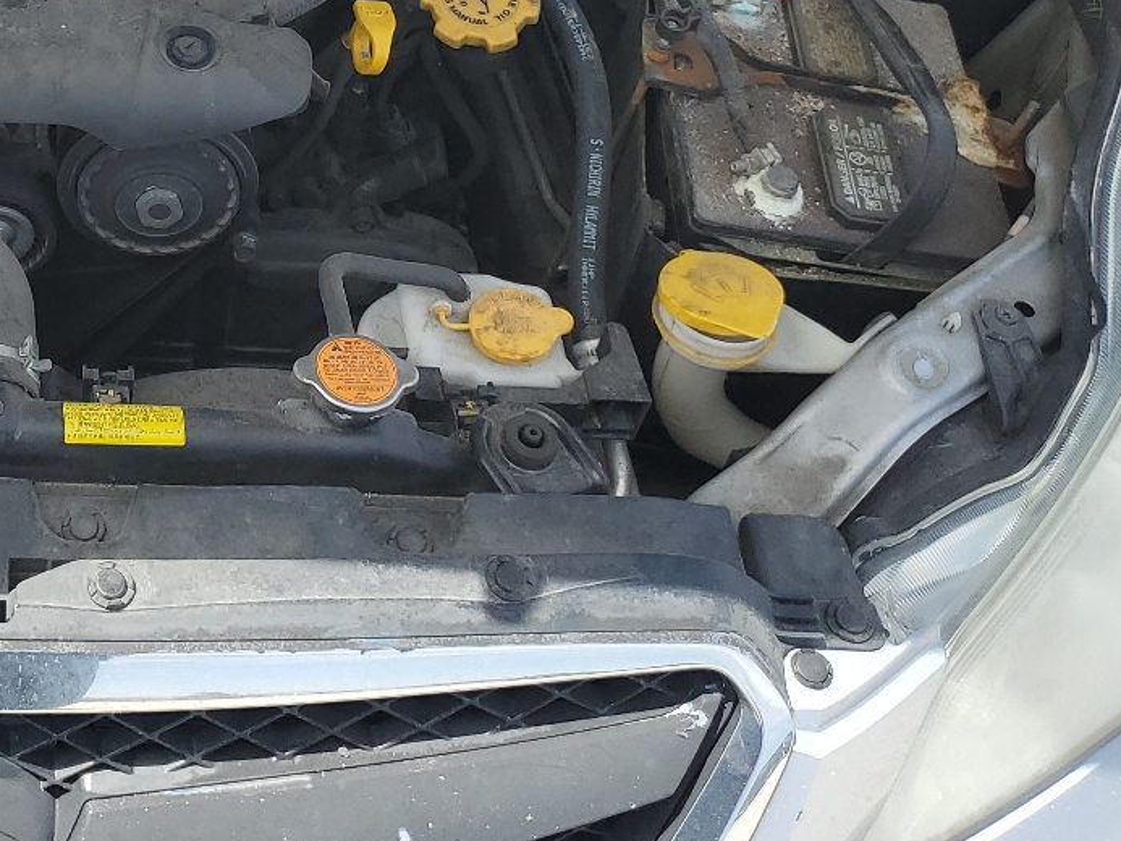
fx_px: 1943
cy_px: -27
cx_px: -81
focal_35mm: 60
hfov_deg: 29.4
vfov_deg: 23.3
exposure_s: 1/1250
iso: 50
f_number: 1.5
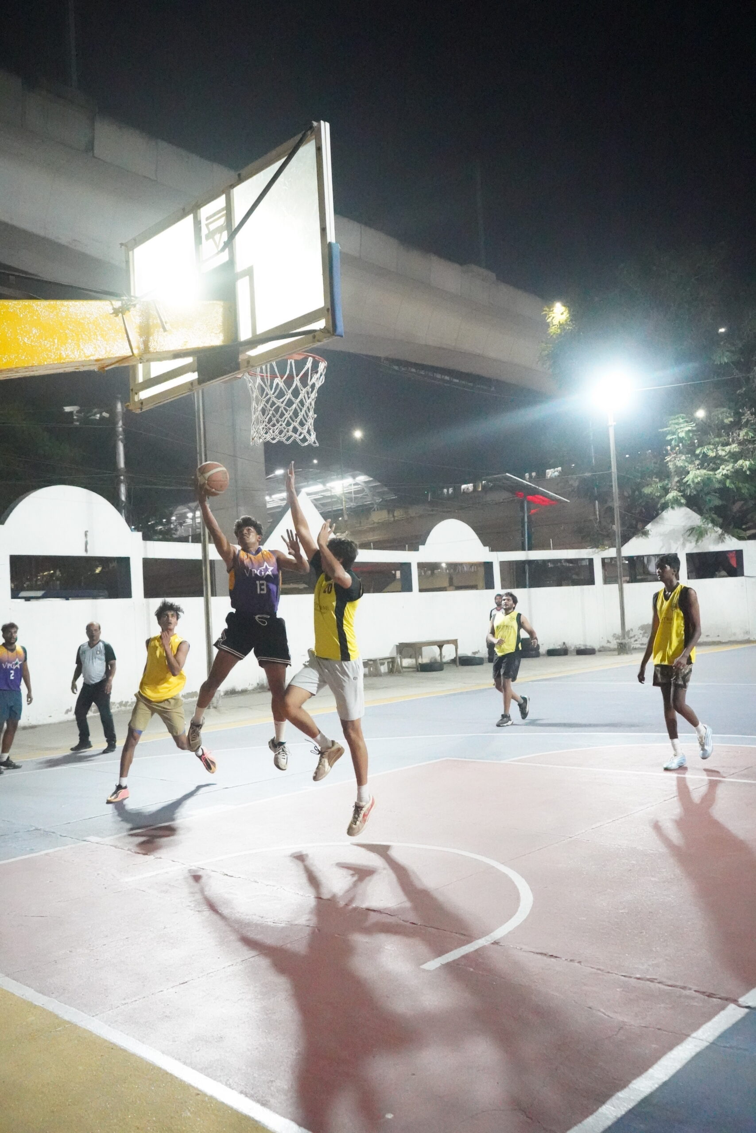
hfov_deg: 45.0
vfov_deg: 63.7
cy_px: 566
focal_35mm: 29
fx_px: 913
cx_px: 378
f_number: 4.5
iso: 51200
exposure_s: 1/500
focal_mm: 29
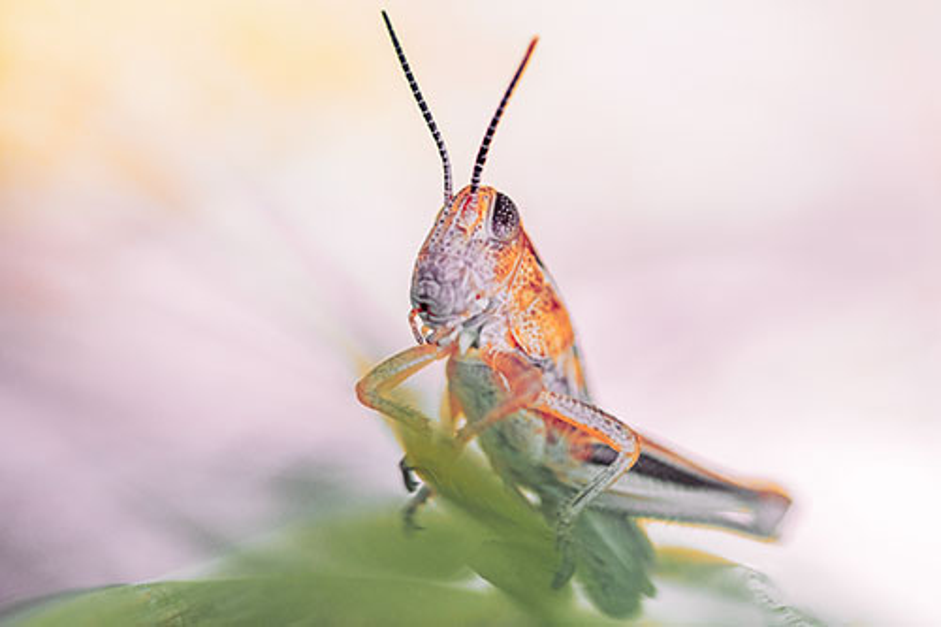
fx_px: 5487
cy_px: 314
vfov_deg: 6.5
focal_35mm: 210
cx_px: 470
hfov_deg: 9.8
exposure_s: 1/1250
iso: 800
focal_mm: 210
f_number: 8.5
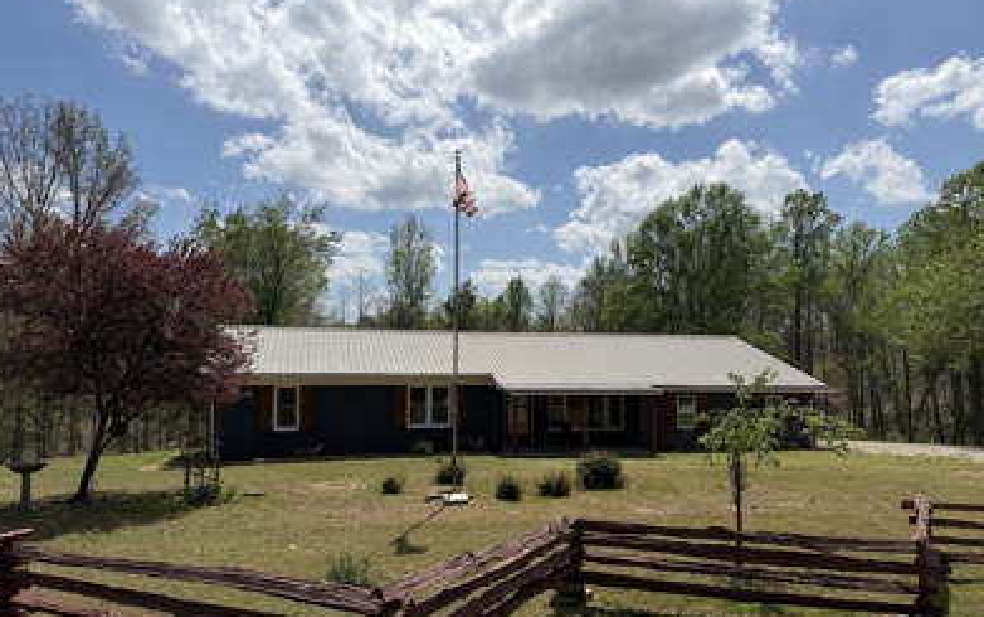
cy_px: 345
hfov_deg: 70.4
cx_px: 486
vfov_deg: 47.6
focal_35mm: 26
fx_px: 698
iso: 80
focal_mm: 6.76
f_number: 1.78
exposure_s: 1/11905
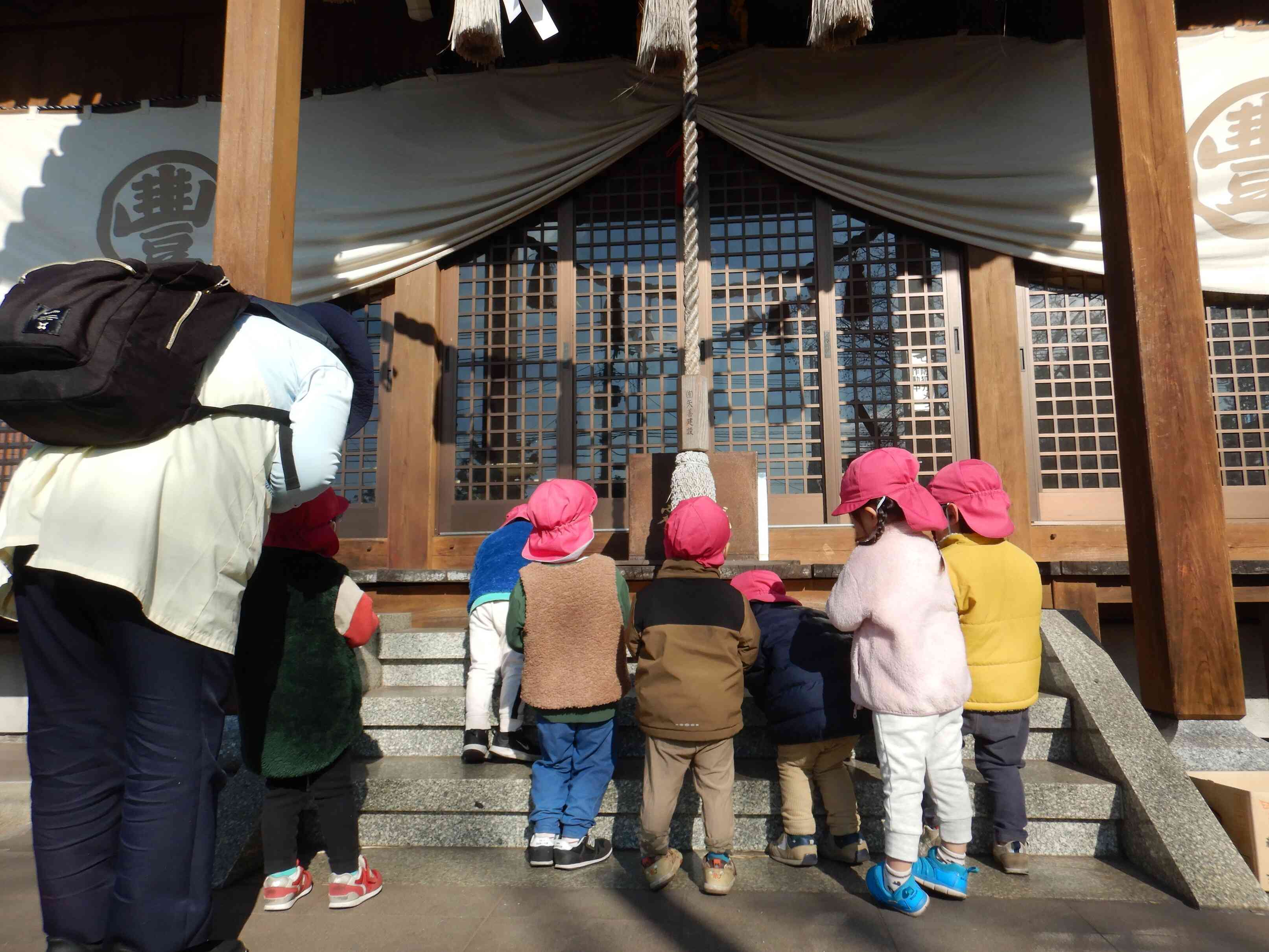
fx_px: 880
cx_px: 634
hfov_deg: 71.6
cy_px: 476
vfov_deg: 56.8
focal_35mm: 24
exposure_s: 1/800
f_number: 4.1
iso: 125
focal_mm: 4.3
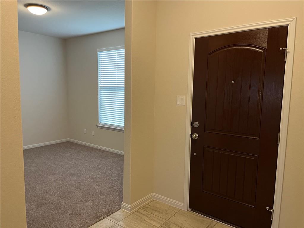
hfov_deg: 67.3
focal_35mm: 26
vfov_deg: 53.1
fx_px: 228
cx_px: 152
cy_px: 114
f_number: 1.6
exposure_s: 1/60
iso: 250
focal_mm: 5.1
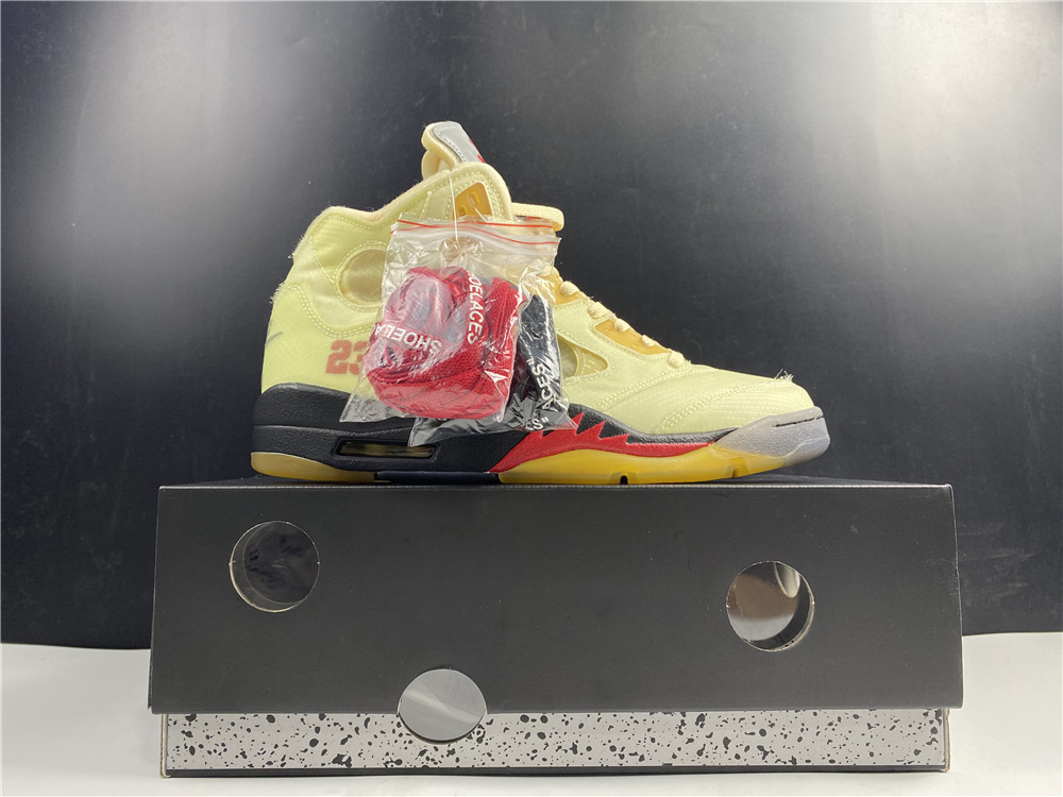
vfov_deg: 53.1
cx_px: 532
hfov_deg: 67.3
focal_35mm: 26
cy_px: 398
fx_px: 798
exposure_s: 1/50
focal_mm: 4.25
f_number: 1.8
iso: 80
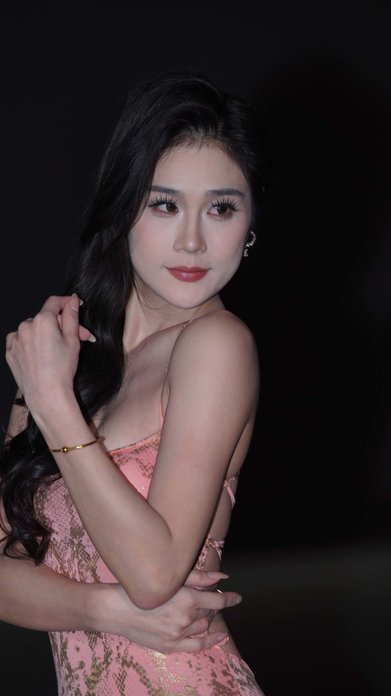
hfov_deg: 5.9
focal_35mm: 207
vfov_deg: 10.4
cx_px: 171
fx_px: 3816
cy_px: 347
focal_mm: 197
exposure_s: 1/200
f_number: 5
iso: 320
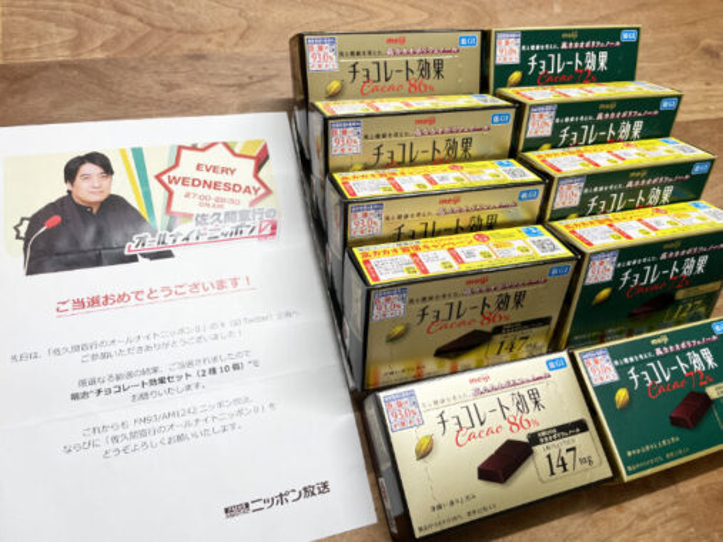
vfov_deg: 53.0
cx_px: 362
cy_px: 271
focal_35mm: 26
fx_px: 543
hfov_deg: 67.3
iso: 125
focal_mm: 4.2
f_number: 1.6
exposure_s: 1/120
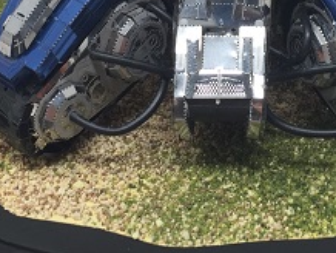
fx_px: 826
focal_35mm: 85
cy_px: -2
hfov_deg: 22.9
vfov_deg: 17.0
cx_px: 219
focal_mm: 4.15
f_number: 2.2
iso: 32
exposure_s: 1/60
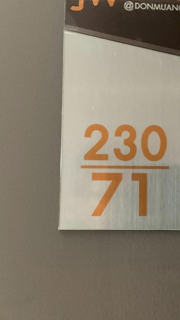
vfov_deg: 47.4
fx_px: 365
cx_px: 143
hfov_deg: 27.2
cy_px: 157
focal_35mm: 43
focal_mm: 3
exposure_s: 1/24
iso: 500
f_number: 1.8
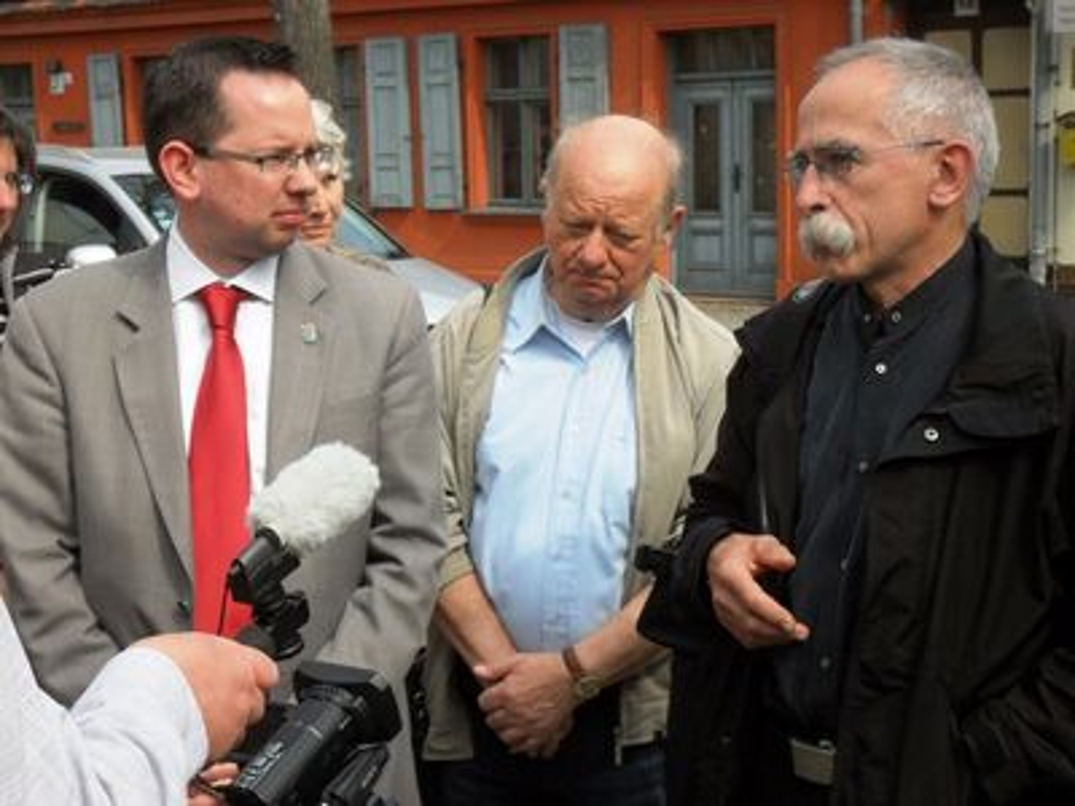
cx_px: 538
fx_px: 2298
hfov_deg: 26.3
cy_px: 403
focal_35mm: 74
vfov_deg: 19.9
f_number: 3.9
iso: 100
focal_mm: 13.2
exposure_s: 1/1000
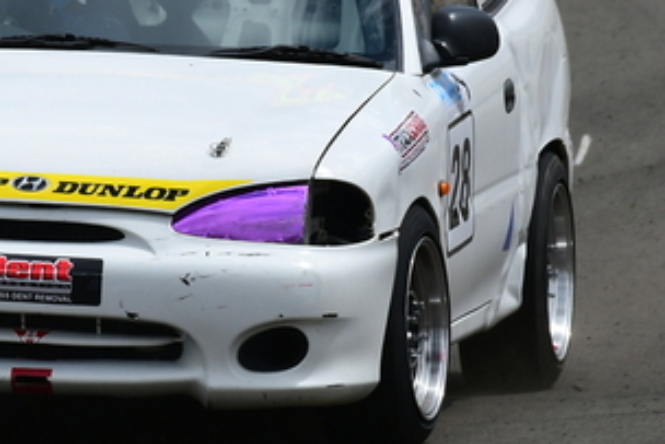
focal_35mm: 1776
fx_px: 32821
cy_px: -8
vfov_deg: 0.8
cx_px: 37
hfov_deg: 1.2
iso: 200
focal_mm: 450
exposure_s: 1/640
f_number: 10
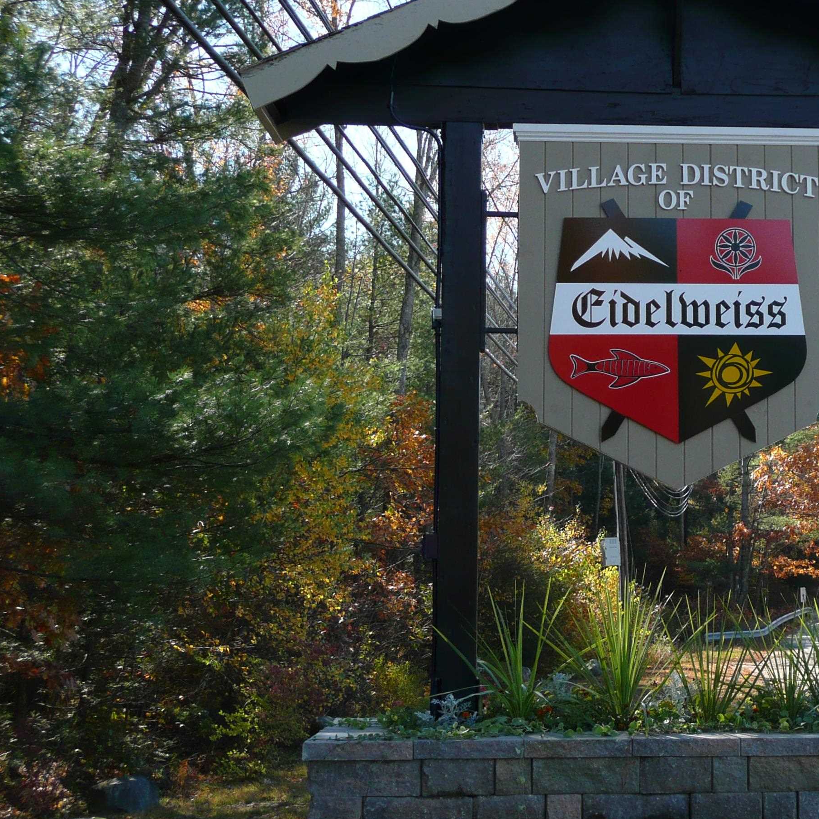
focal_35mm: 54
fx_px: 1445
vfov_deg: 31.6
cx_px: 643
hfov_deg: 30.9
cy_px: 426
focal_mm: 5.8
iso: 100
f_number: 3.7
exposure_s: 1/200
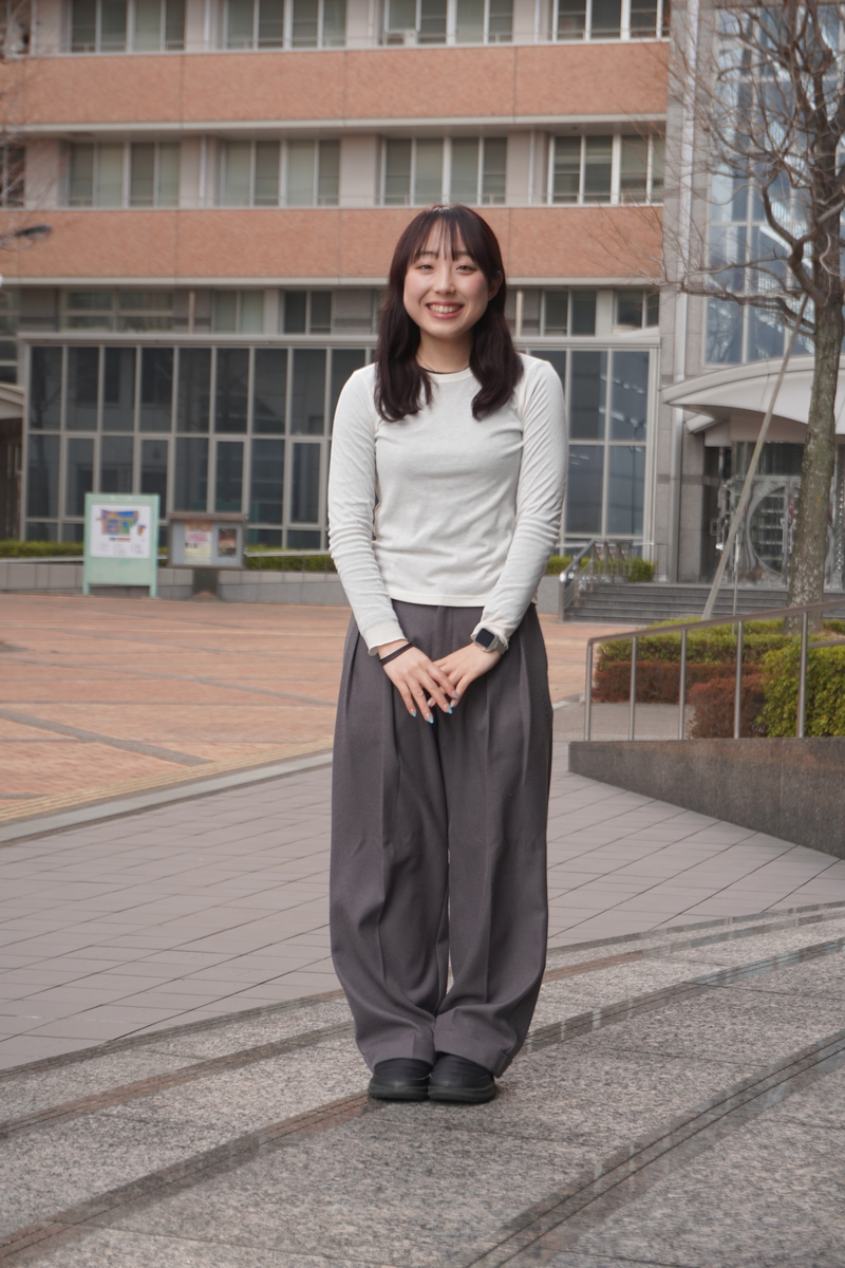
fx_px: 2588
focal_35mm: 74
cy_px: 634
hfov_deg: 18.5
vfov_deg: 27.5
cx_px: 422
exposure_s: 1/160
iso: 125
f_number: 5.6
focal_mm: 49
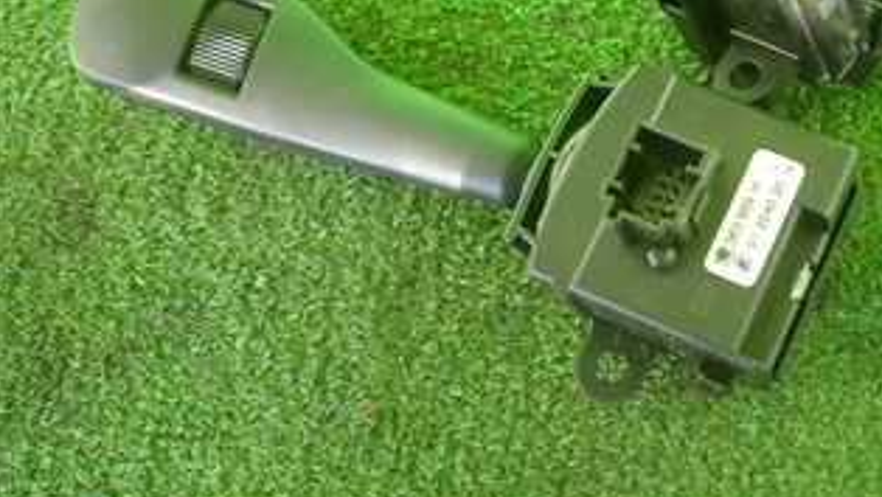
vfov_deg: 22.9
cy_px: 135
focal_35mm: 52
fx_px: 1217
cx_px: 786
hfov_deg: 37.4
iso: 200
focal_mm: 4.5
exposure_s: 1/40
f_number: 2
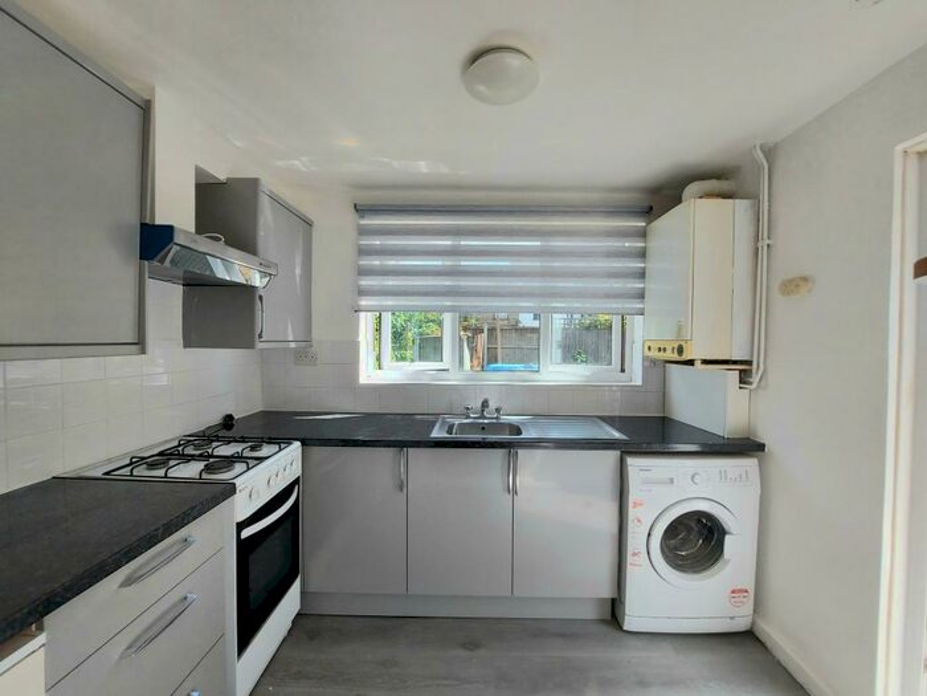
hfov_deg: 106.2
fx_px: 348
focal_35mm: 13
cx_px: 464
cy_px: 348
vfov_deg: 89.9
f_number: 2.2
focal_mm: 1.74
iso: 50
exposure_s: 1/455
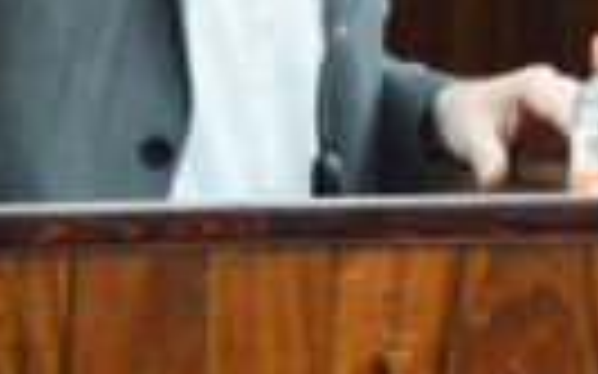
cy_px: -446
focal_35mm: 758
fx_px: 12348
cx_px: 719
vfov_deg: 1.7
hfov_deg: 2.8
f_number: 4.8
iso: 3200
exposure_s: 1/100
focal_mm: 120
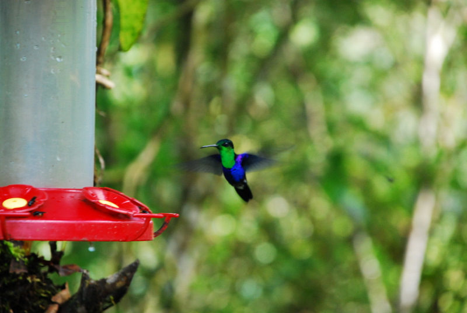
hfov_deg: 10.1
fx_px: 2631
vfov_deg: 6.8
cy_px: 156
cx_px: 234
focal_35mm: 202
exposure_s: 1/80
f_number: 5.6
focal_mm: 135
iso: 640
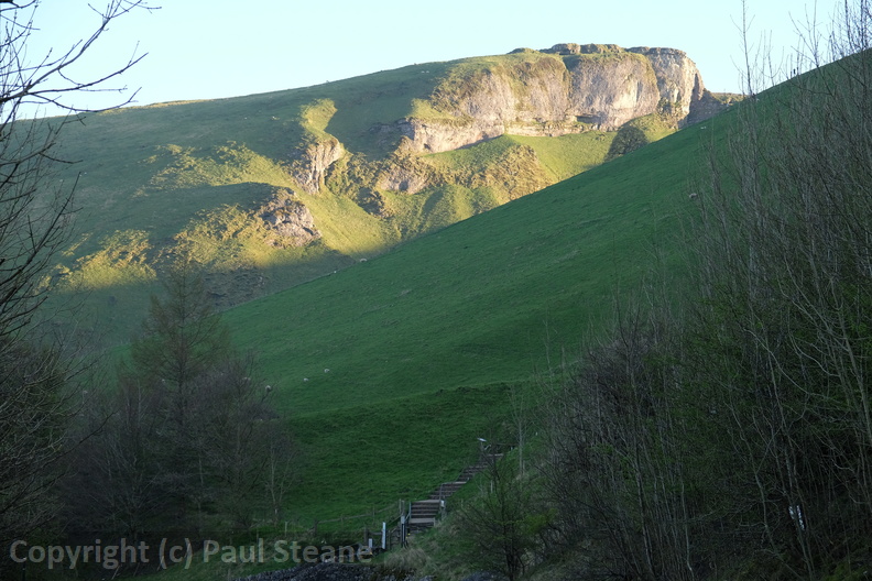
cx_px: 436
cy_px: 290
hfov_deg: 24.5
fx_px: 2010
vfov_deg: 16.5
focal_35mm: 83
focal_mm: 55
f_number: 5.6
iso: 1000
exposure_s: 1/450
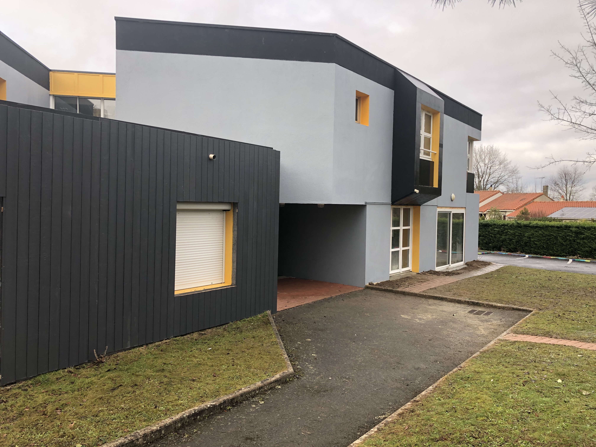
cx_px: 298
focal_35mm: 28
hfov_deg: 63.4
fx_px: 482
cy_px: 224
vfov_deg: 49.7
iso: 20
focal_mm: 4
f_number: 1.8
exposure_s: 1/182
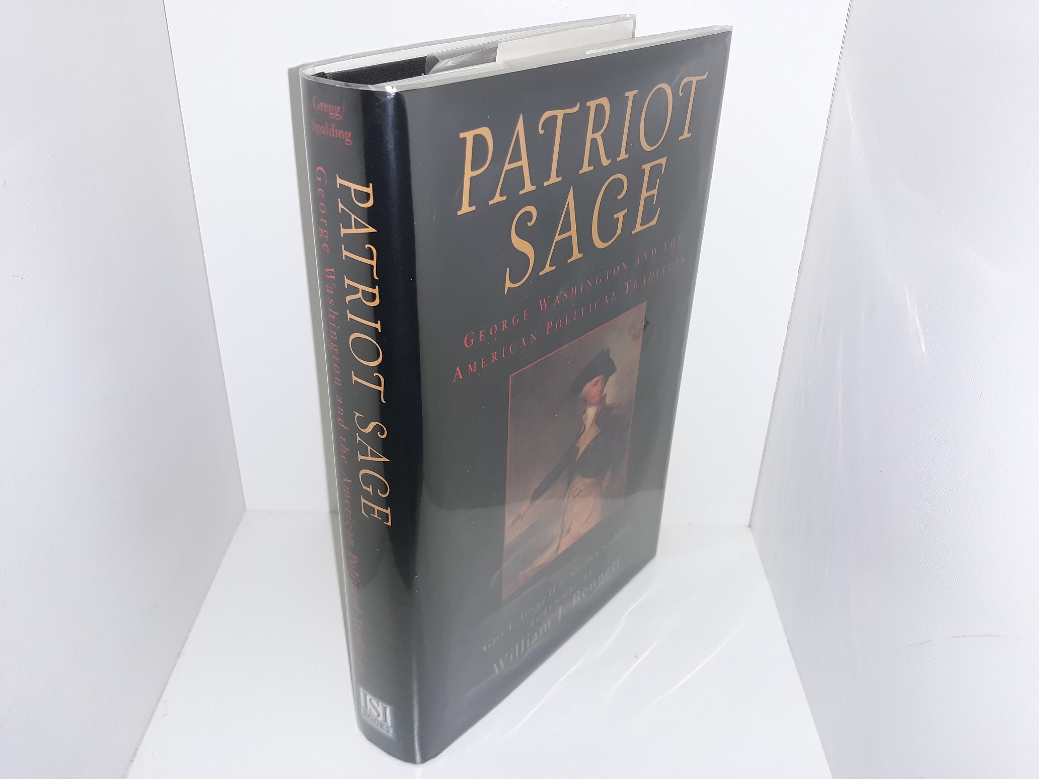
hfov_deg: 63.4
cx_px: 520
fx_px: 840
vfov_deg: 49.7
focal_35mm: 28
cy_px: 390
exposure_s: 1/120
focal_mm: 3.7
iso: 50
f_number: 1.7
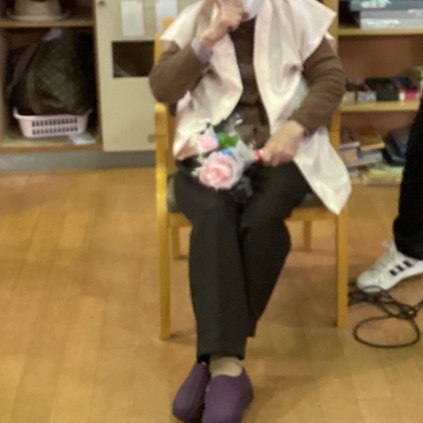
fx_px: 968
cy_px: 62
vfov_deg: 24.1
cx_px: 296
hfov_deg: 24.5
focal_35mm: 70
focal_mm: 3.3
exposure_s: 1/40
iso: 320
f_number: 2.4
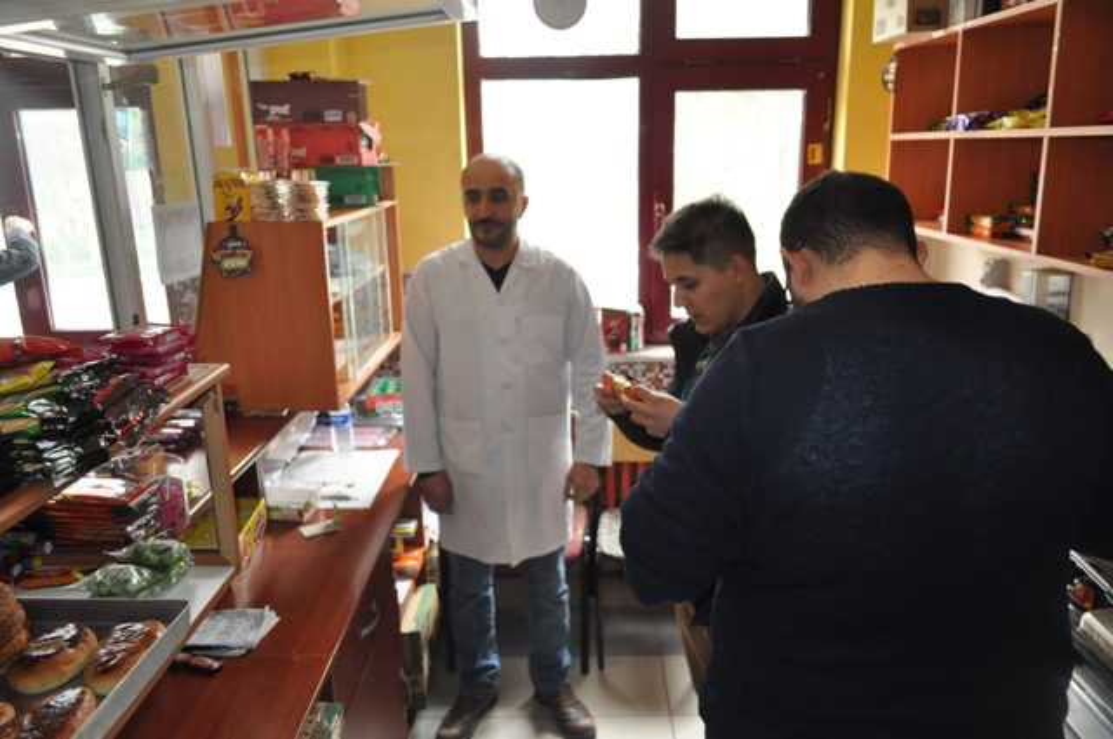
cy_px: 370
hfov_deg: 67.4
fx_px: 834
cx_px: 556
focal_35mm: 27
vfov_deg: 47.8
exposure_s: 1/100
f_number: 3.5
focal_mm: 18
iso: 800
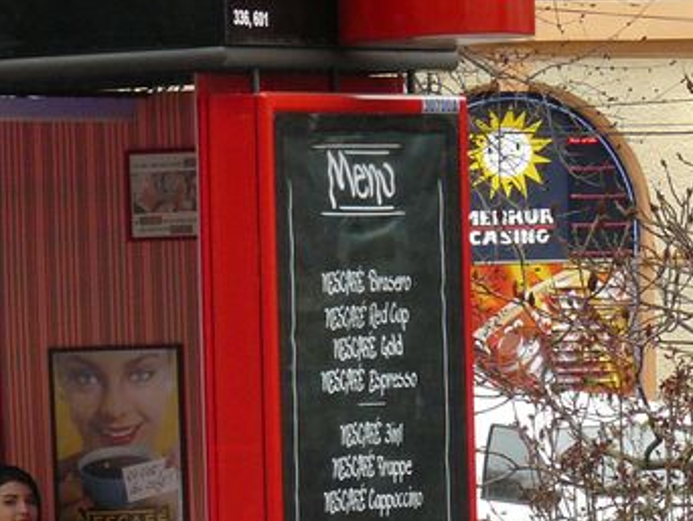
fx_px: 8635
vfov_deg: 3.5
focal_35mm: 431
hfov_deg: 4.6
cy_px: 241
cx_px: -146
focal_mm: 24.1
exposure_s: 1/30
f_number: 3.3
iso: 160
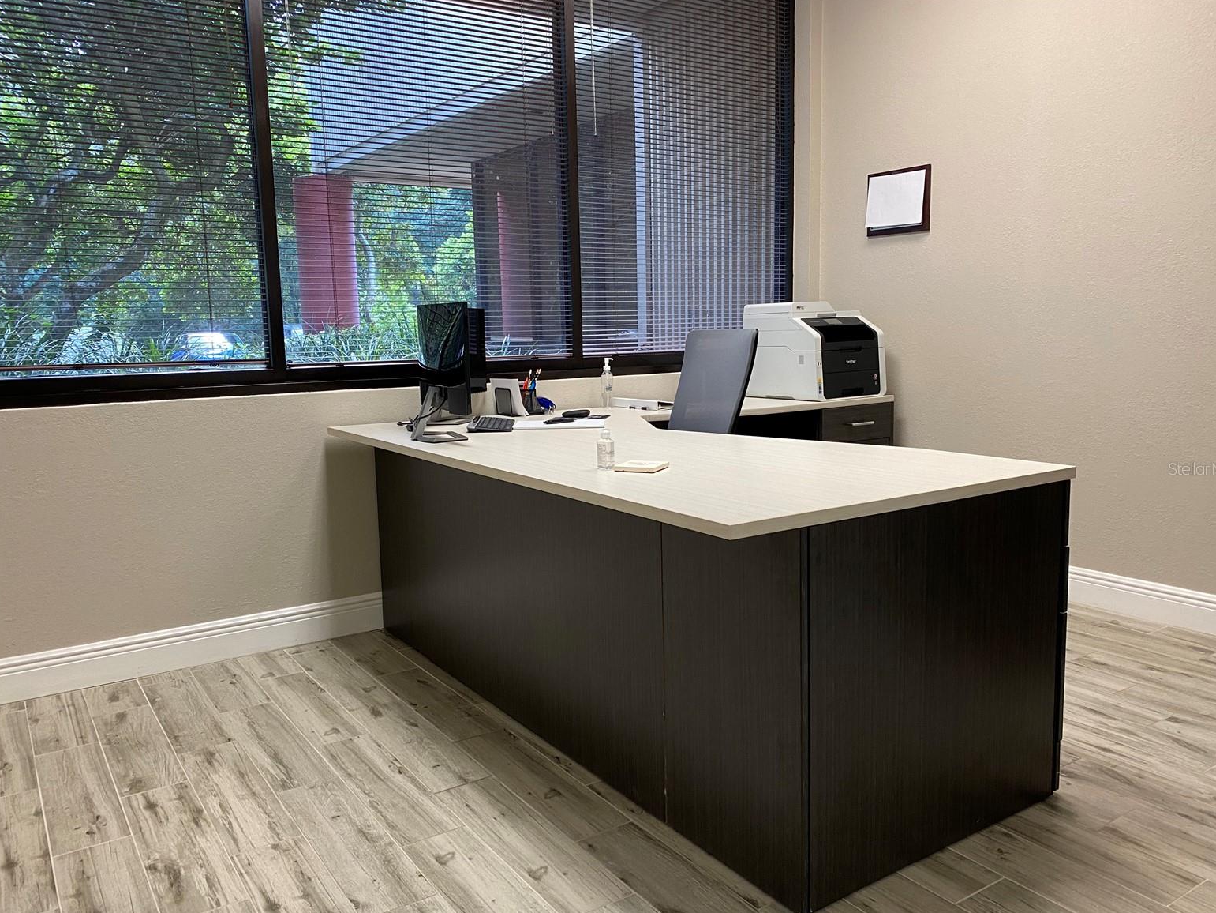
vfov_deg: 51.4
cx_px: 612
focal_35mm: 27
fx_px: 949
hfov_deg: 65.3
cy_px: 468
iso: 80
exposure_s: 1/60
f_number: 1.8
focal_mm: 4.25
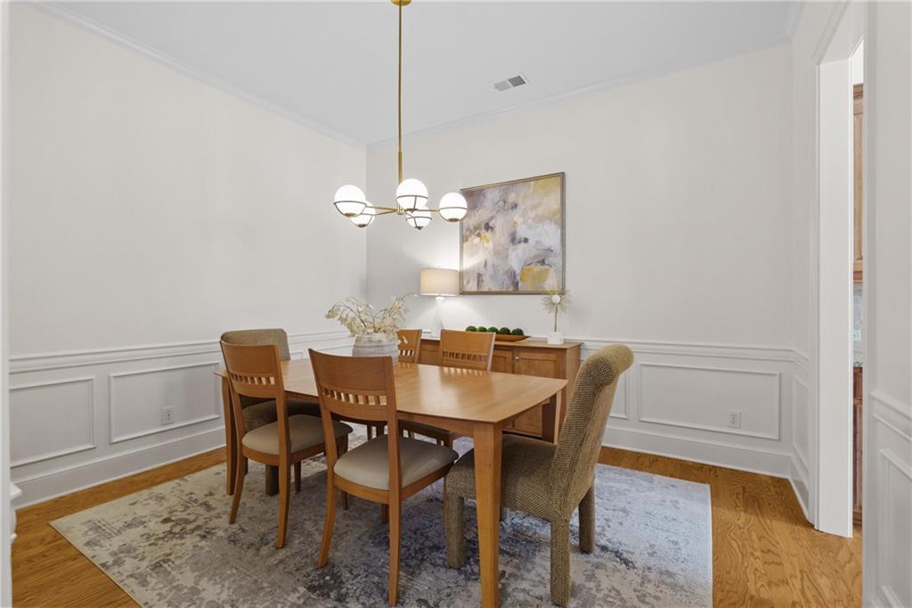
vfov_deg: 73.7
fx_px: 405
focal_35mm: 16
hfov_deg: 96.8
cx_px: 456
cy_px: 304
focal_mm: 16
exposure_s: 1/25
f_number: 6.3
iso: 1250
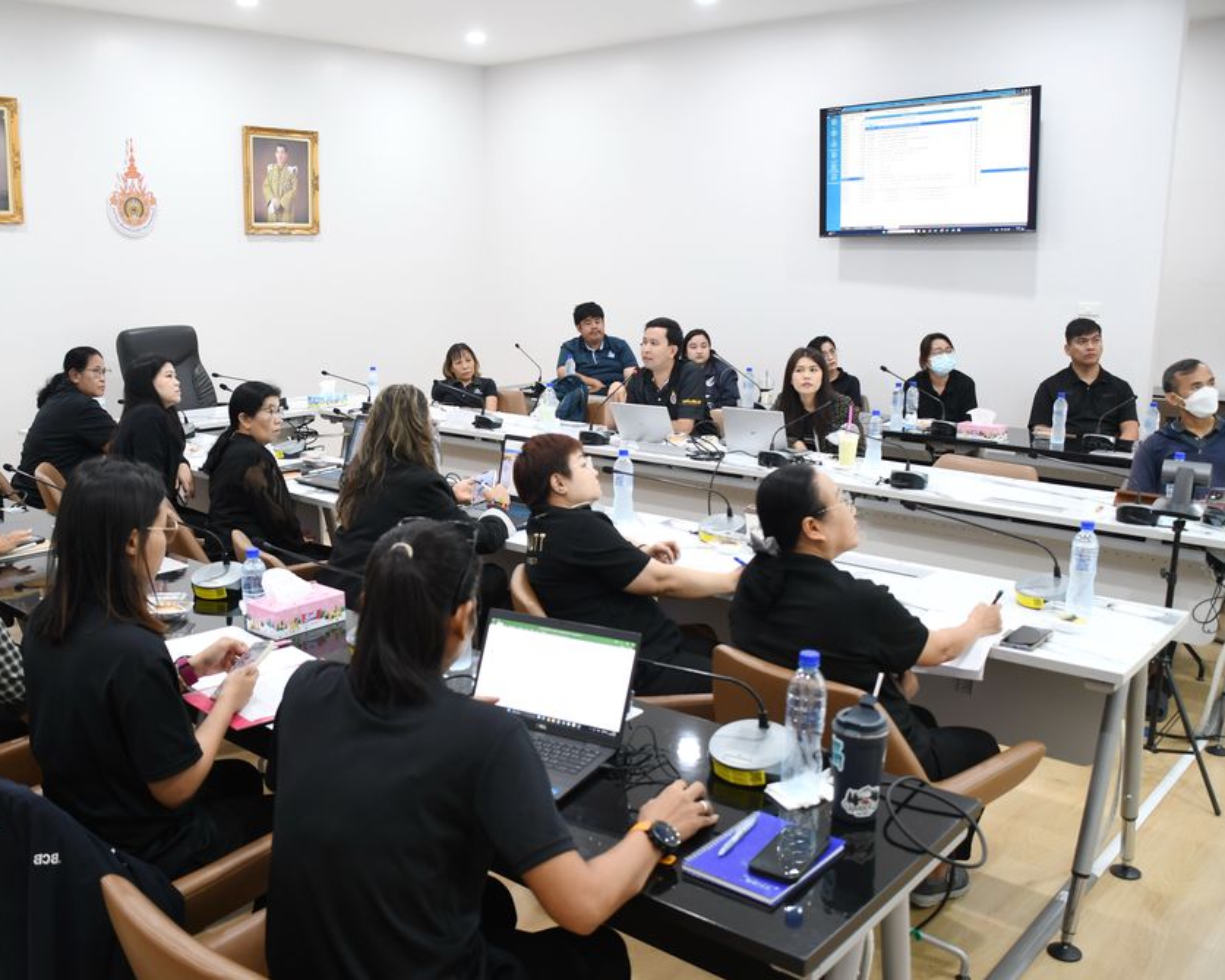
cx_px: 506
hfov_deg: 56.8
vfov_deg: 47.1
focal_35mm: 31
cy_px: 497
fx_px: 1124
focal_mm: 18
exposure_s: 1/30
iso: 500
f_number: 4
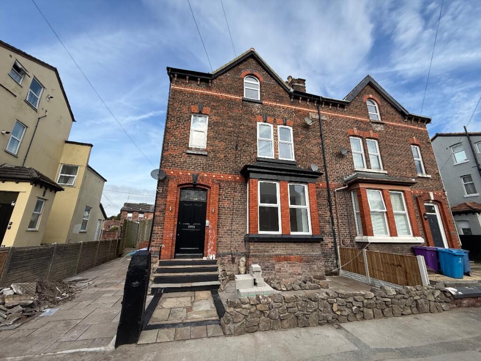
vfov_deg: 85.7
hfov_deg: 102.1
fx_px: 195
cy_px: 180
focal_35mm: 14
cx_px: 240
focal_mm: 2.22
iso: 64
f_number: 2.2
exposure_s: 1/1050
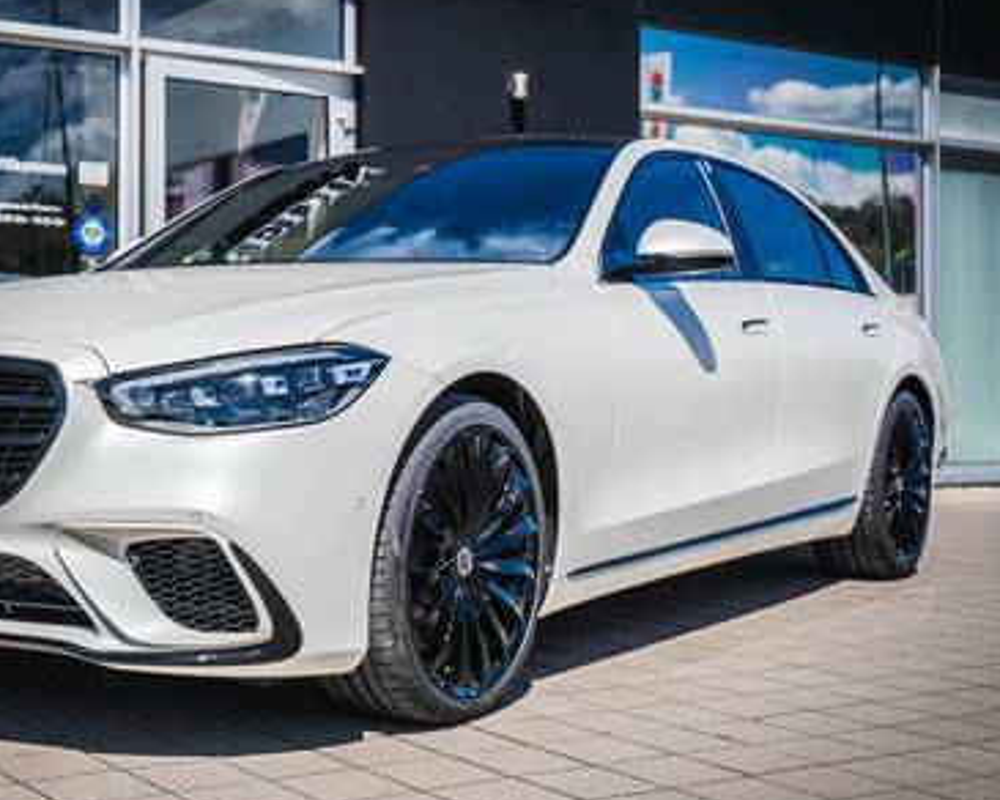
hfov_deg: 36.9
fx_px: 1480
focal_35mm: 50
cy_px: 414
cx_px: 321
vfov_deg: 30.2
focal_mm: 36
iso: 400
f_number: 5.6
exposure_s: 1/800
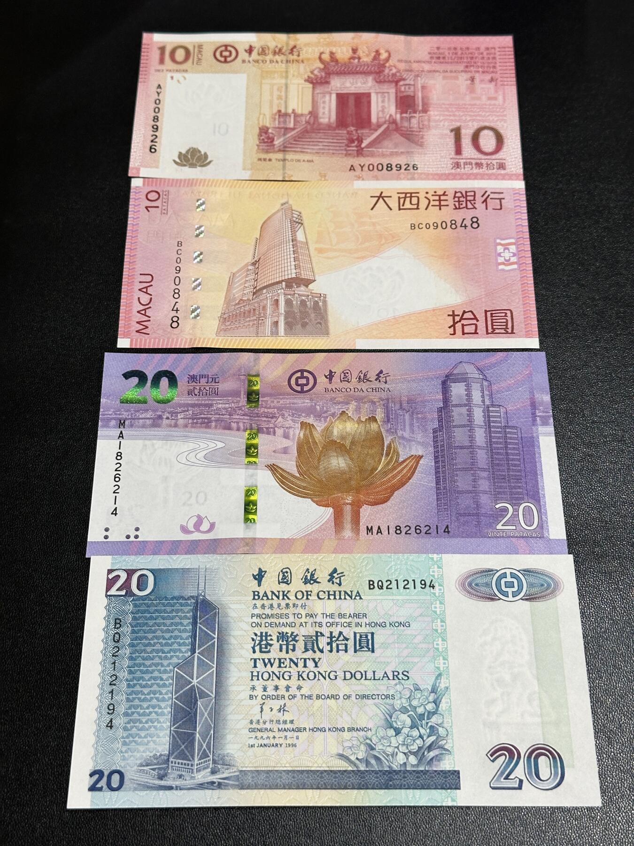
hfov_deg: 30.3
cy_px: 423
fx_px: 1172
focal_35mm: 48
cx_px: 317
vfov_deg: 39.7
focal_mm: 6.86
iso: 64
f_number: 1.78
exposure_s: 1/50
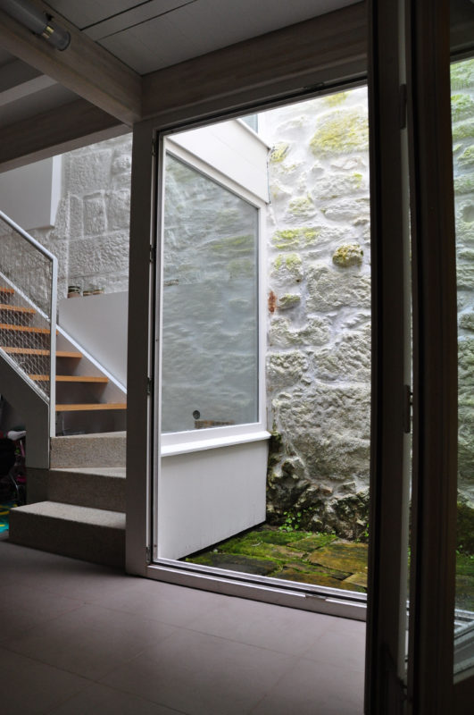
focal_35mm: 27
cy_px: 358
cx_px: 237
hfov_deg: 47.8
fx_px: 535
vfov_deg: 67.5
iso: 800
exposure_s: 1/15
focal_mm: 18
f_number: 6.3
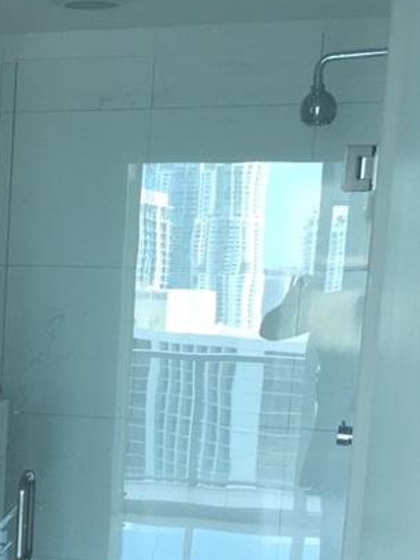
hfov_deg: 16.1
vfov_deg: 22.4
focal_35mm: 85
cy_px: 524
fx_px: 1374
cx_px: -192
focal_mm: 4.15
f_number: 2.2
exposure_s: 1/60
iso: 40
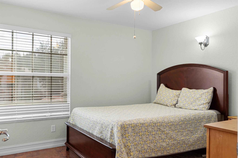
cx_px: 119
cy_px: 79
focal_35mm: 30
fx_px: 198
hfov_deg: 61.9
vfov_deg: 43.6
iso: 100
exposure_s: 1/4
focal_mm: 20
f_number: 8
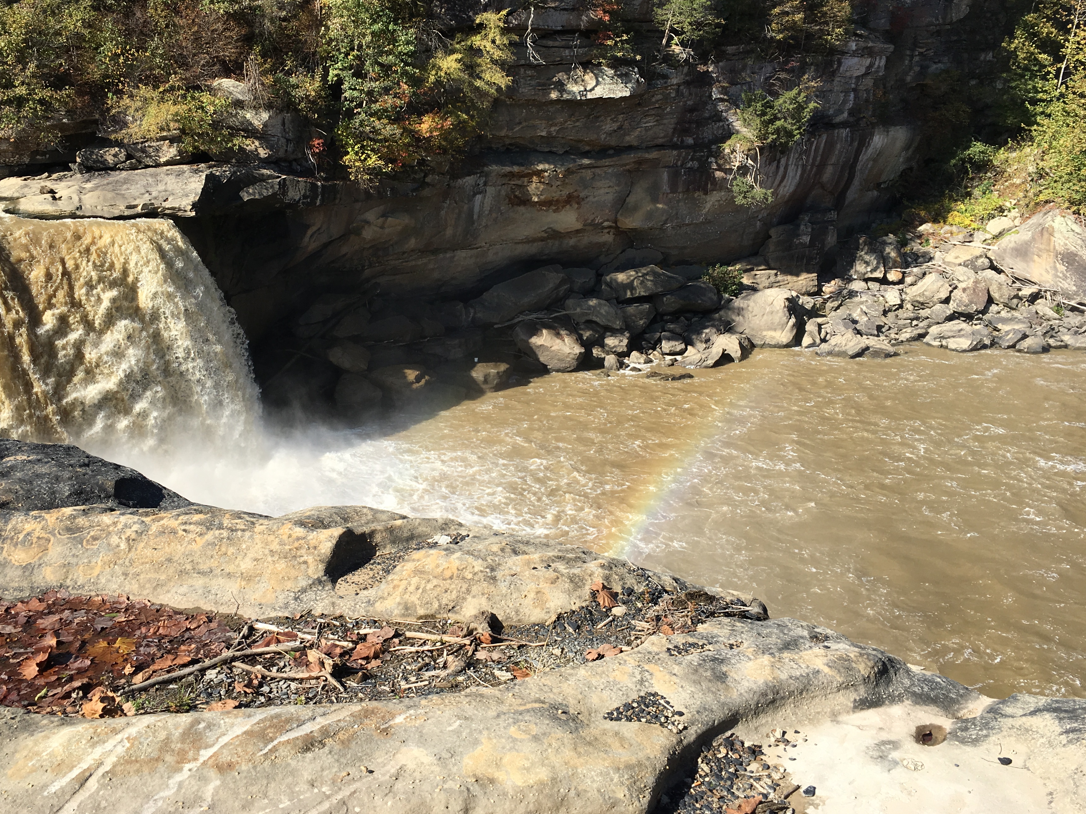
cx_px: 480
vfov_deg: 41.7
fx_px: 1067
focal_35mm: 34
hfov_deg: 53.8
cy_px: 368
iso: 25
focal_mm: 4.15
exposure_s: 1/1148
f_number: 2.2
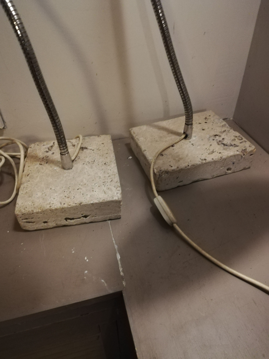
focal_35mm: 26
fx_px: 269
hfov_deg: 53.1
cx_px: 134
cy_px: 180
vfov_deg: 67.3
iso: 1250
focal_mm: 3.81
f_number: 2.2
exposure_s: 1/16.7
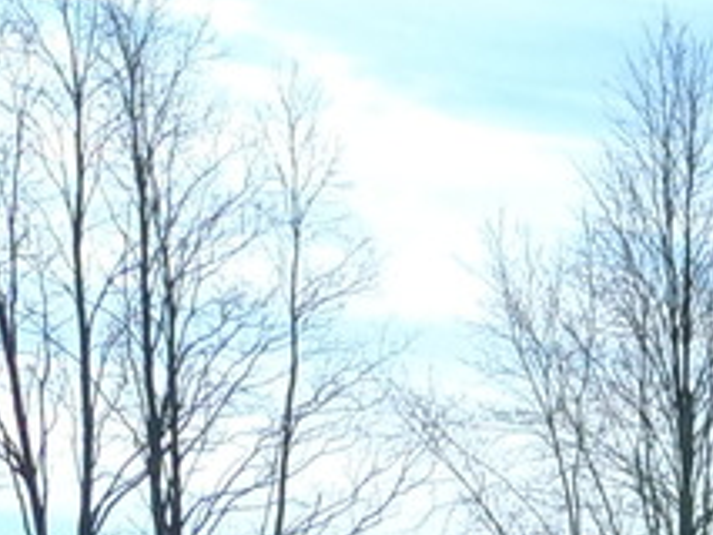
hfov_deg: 15.4
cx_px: 1152
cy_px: 1665
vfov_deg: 9.6
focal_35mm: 115
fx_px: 2370
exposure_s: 1/1066
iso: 100
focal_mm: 3.15
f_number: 2.8
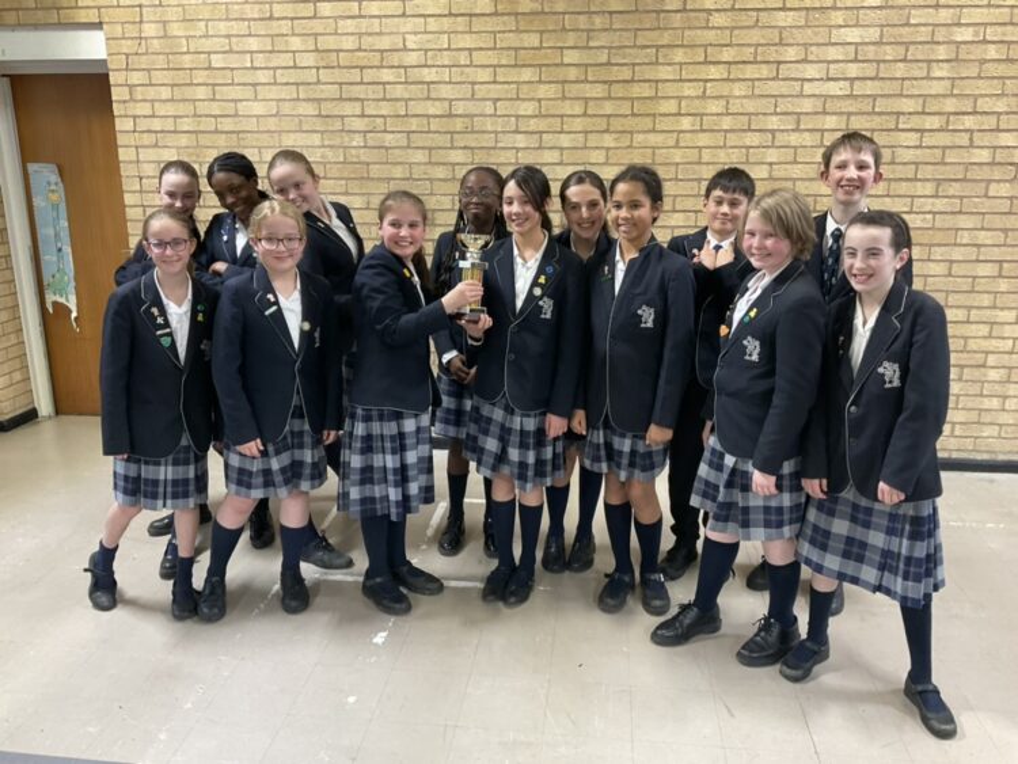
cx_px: 509
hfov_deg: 61.6
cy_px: 382
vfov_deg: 48.3
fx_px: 853
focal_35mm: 29
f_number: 1.8
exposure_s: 1/50
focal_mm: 3
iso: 125
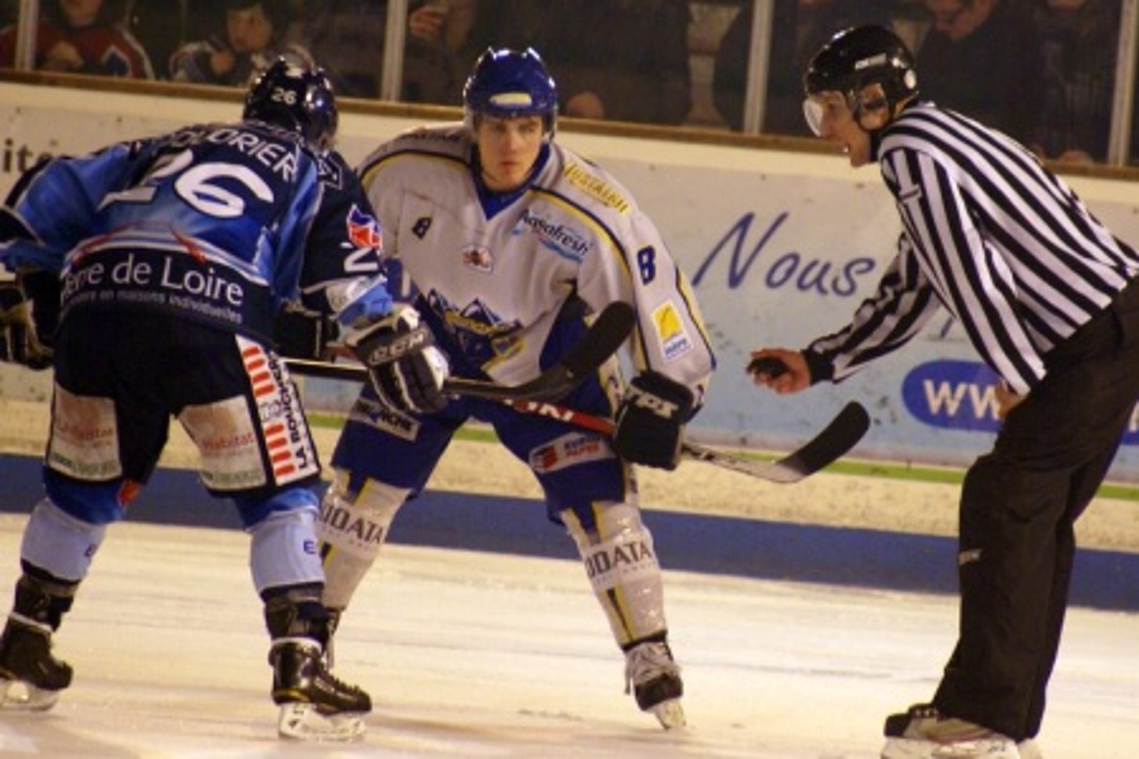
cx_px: 570
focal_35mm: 420
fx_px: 13287
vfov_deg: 3.3
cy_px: 380
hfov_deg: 4.9
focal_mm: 280
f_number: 5.6
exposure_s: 1/80
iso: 800
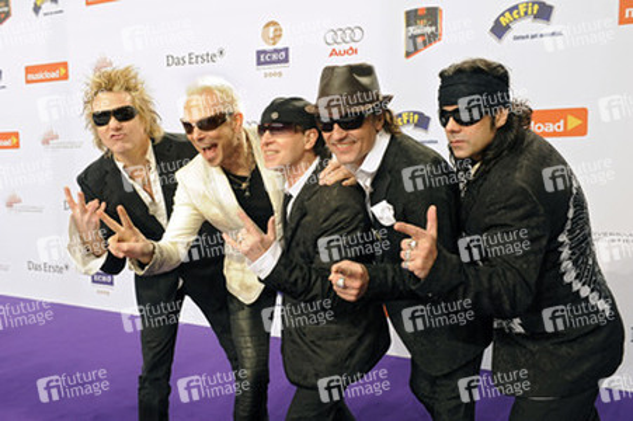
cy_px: 210
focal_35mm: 35
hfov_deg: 54.5
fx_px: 615
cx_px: 316
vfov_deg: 37.8
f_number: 5.6
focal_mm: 35
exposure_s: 1/200
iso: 2000
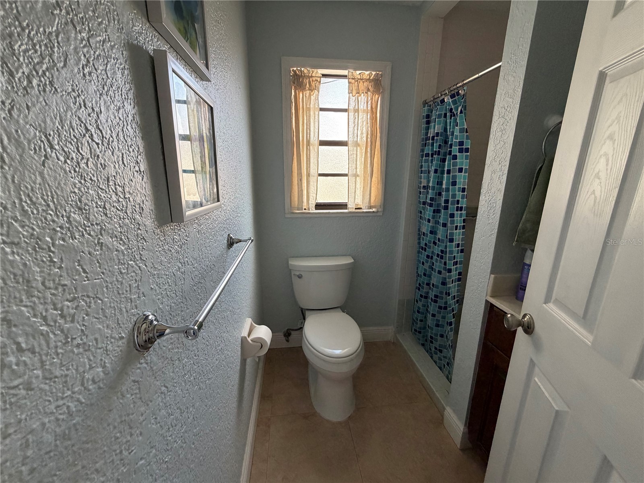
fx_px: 260
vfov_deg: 85.7
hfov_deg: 102.1
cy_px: 242
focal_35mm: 14
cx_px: 322
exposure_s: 1/119
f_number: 2.2
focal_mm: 2.22
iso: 320
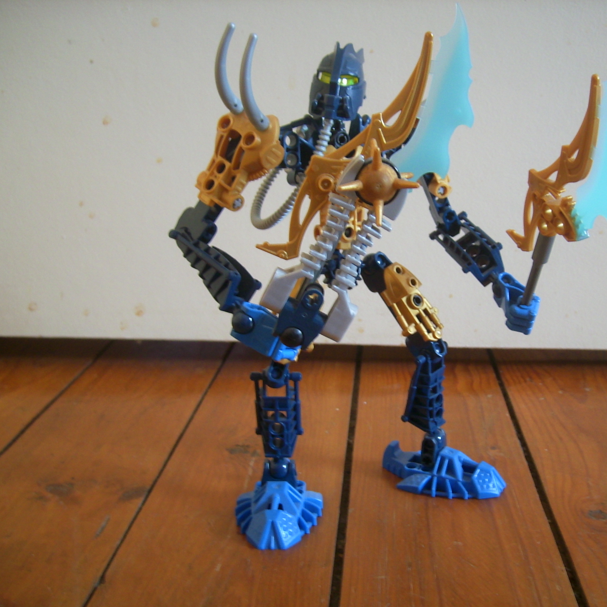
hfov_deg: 43.4
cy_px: 304
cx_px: 387
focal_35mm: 38
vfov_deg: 43.9
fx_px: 754
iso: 50
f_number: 2.8
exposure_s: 1/5
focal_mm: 5.99
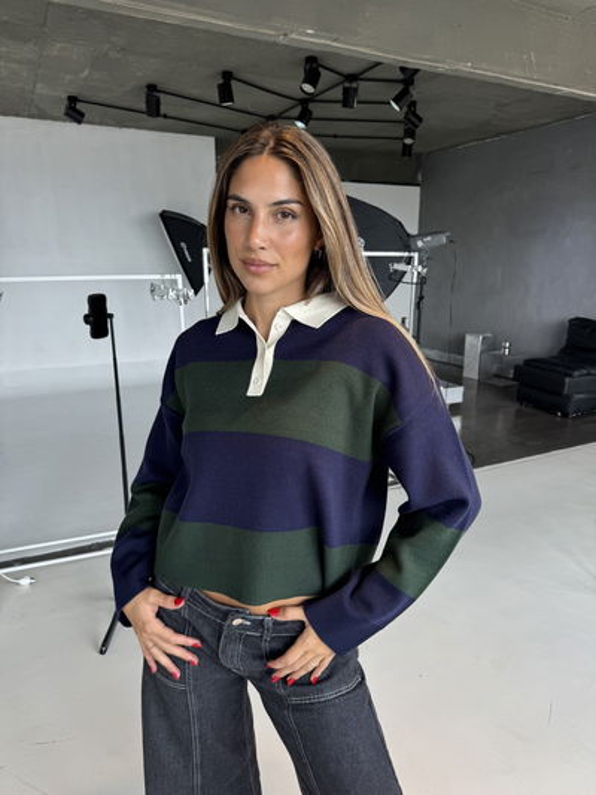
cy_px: 398
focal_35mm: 24
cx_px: 298
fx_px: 551
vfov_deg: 71.6
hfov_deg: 56.8
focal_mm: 6.76
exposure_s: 1/347
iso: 80
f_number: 1.78
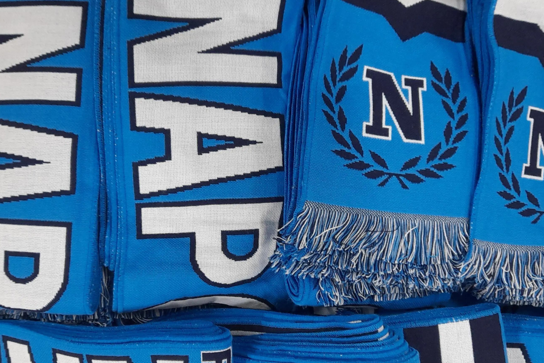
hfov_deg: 48.5
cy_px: 226
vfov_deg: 33.2
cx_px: 276
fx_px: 604
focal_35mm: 40
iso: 250
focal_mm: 4.6
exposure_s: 1/50
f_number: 2
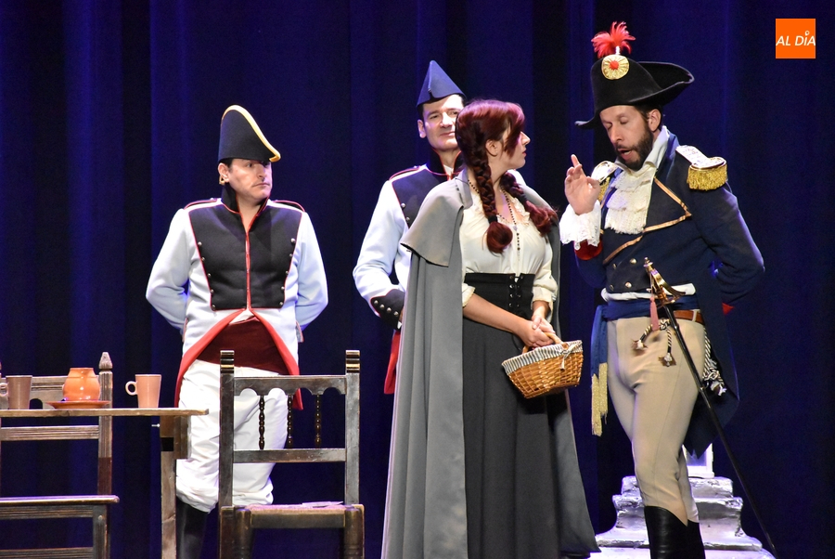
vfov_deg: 6.6
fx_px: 4875
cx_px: 418
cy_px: 280
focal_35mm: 210
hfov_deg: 9.8
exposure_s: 1/200
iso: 11400
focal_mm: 140
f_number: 5.6
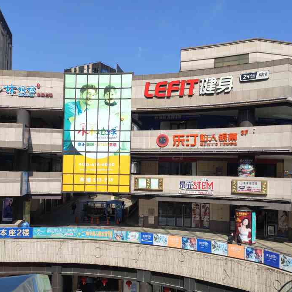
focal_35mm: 30
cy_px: 164
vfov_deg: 53.9
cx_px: 147
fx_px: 286
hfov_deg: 54.0
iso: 112
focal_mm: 4.74
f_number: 1.79
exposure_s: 1/1667
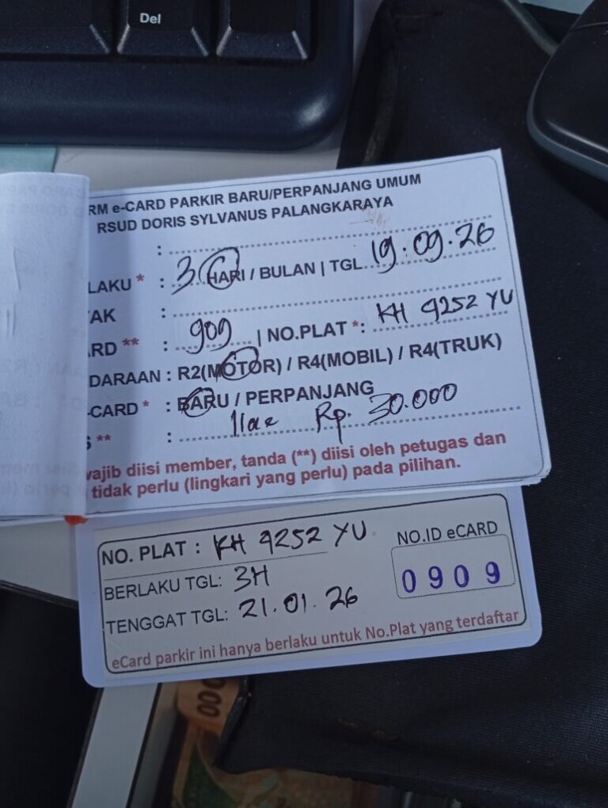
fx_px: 631
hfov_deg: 51.5
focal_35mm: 27
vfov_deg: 65.2
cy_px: 404
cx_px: 304
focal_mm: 3.98
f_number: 1.8
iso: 128
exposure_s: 1/50
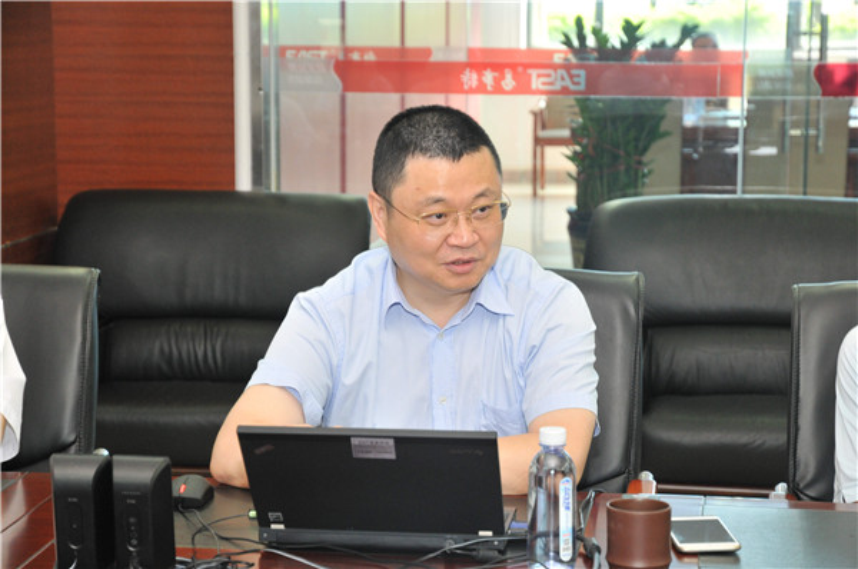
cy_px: 284
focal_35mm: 93
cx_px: 429
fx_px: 2213
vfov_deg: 14.7
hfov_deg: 21.9
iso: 640
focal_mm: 62
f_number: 5.3
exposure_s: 1/15
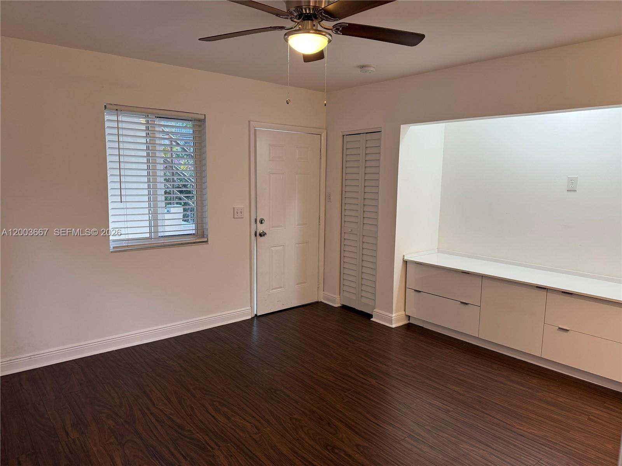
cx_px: 311
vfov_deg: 56.8
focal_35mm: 24
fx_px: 431
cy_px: 233
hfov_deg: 71.6
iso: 160
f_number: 1.78
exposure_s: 1/120
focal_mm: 6.76
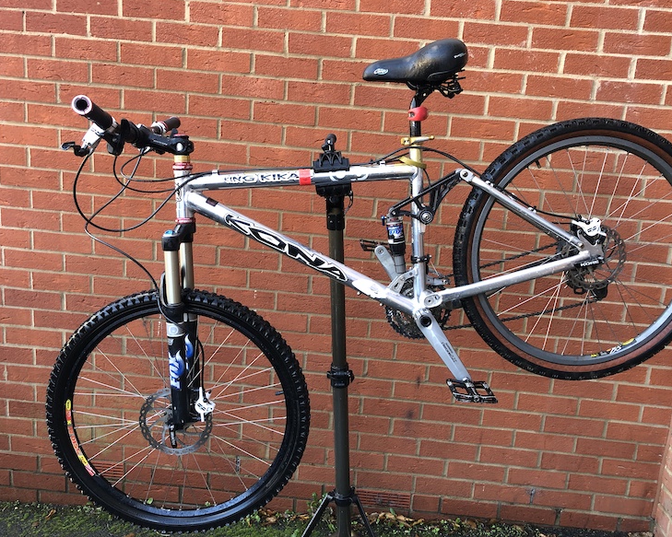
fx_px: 597
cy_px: 270
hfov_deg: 58.7
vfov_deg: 48.5
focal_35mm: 30
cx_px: 362
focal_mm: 4
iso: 25
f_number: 1.8
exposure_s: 1/40
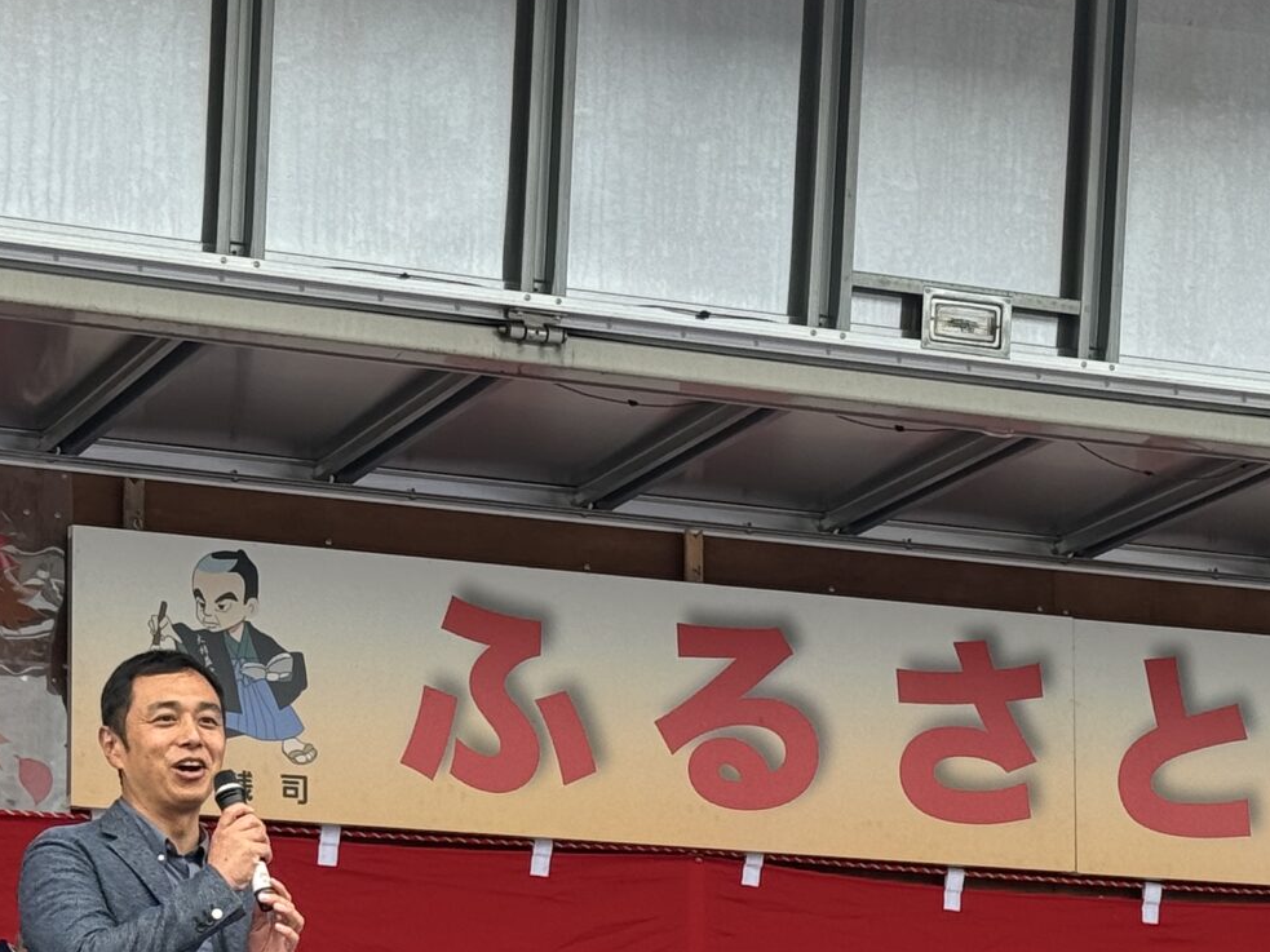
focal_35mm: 125
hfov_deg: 15.8
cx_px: 757
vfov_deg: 11.7
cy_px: 1057
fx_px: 4585
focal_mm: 6.76
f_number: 1.78
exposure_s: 1/219
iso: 64
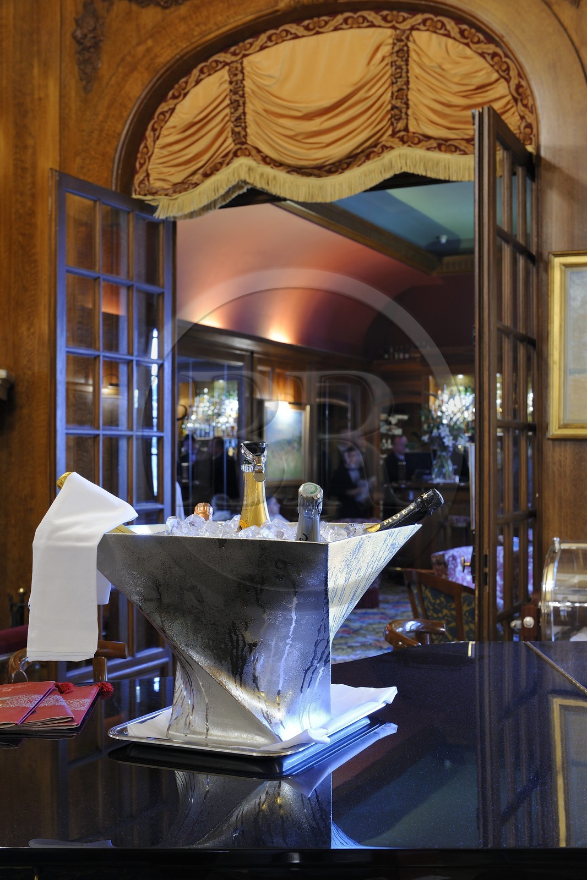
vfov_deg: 46.4
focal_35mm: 42
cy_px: 440
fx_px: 1028
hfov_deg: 31.9
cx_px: 294
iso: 200
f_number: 8
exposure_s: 1.3
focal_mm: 42
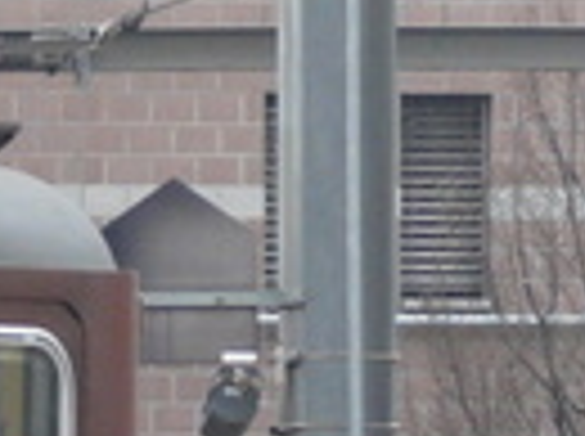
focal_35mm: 947
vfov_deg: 1.6
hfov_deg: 2.1
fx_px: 15975
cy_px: 674
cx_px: -598
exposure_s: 1/125
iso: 100
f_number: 3.6
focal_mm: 20.2
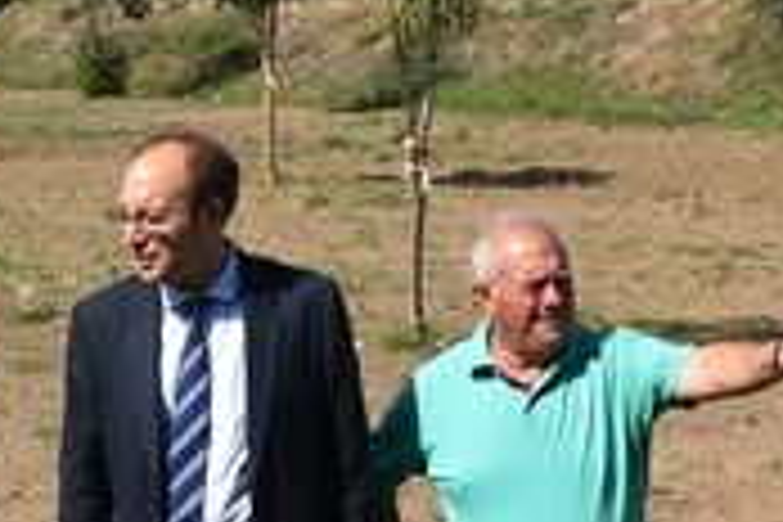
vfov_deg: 9.8
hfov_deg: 14.2
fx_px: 3045
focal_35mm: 140
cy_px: 436
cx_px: -130
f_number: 9
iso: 200
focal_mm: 18
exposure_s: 1/320
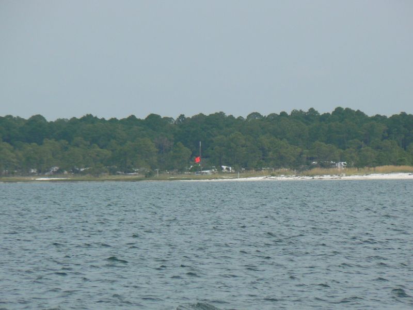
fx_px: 5154
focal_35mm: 432
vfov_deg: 3.4
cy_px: 155
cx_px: 206
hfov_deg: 4.6
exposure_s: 1/500
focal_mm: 72
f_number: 6.3
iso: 80
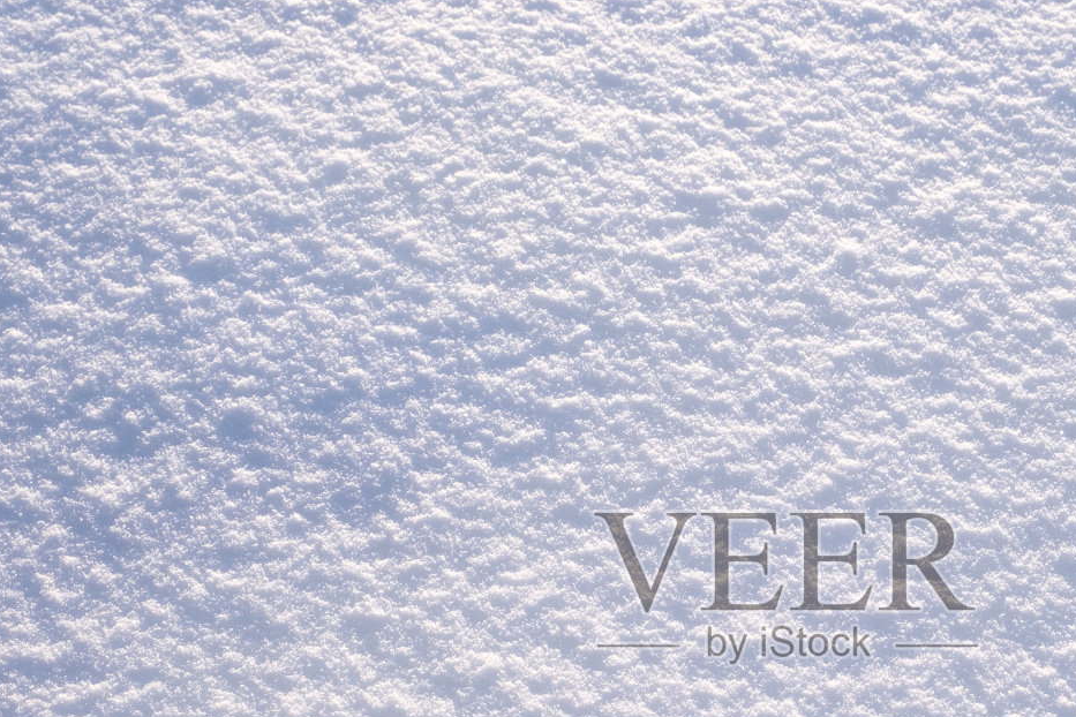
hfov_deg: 24.0
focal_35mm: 84
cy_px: 590
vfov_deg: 16.1
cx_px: 787
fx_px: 2510
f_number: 8
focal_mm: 32.5
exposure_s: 1/400
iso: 400
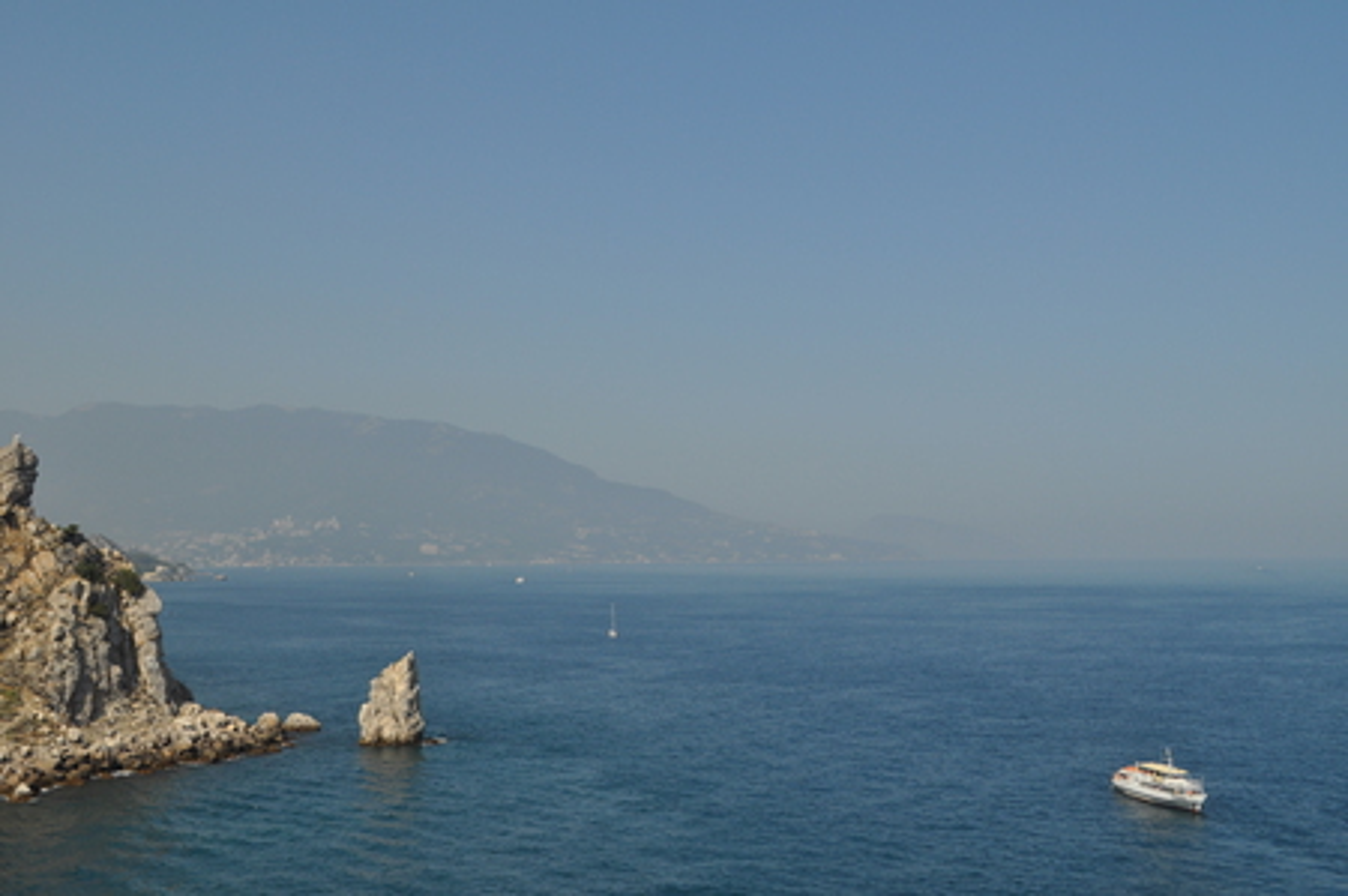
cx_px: 674
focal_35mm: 44
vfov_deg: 30.8
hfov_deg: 45.0
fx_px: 1627
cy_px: 448
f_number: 11
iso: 200
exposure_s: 1/500
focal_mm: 29
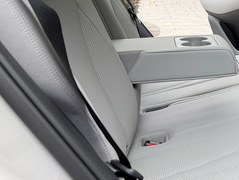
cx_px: 275
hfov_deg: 25.4
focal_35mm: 70
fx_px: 483
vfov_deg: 20.3
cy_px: -2
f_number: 1.78
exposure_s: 1/535
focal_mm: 6.76
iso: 80
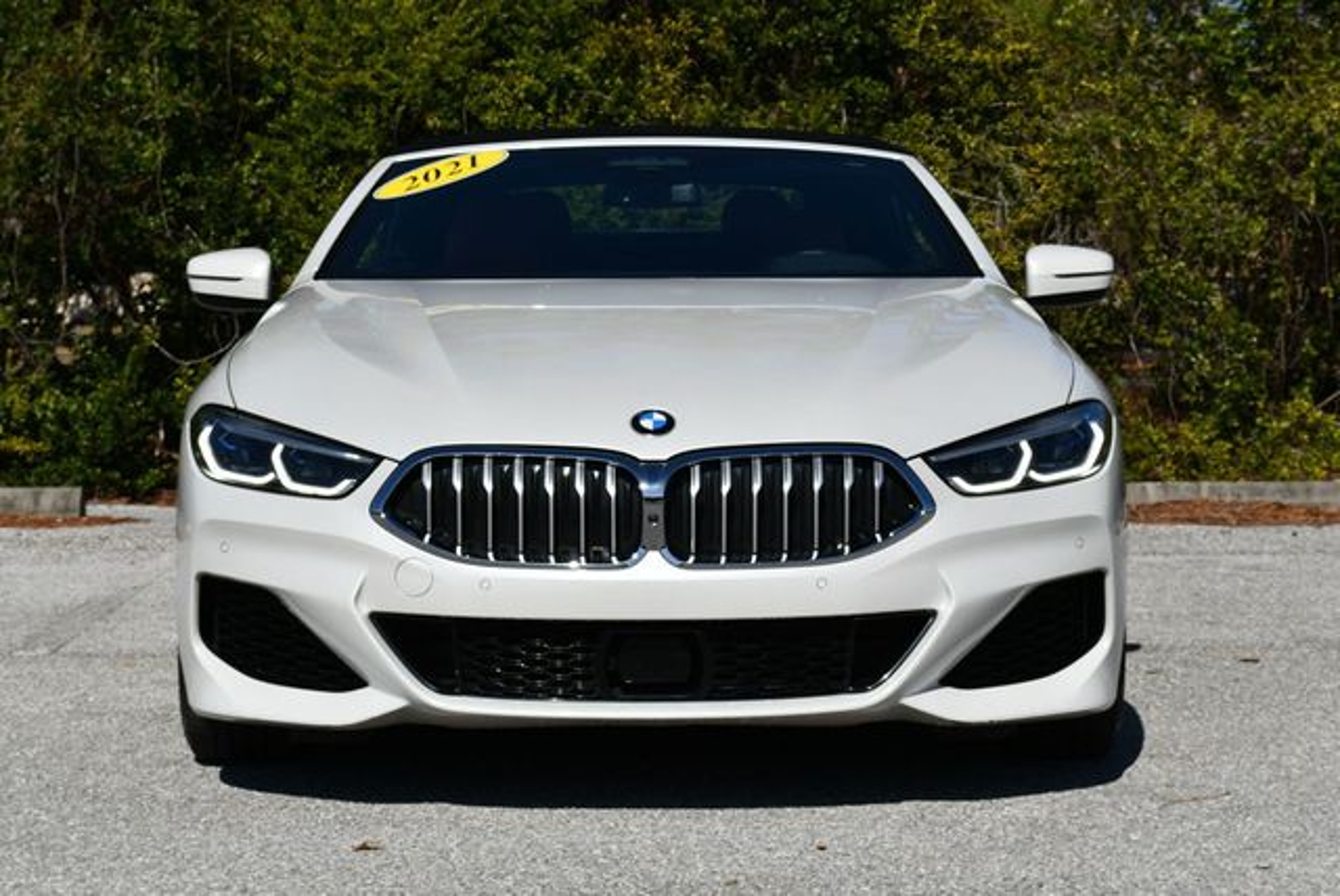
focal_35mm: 100
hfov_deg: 20.4
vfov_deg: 13.7
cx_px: 670
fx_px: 3726
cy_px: 448
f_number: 10
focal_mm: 50
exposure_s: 1/400
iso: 100
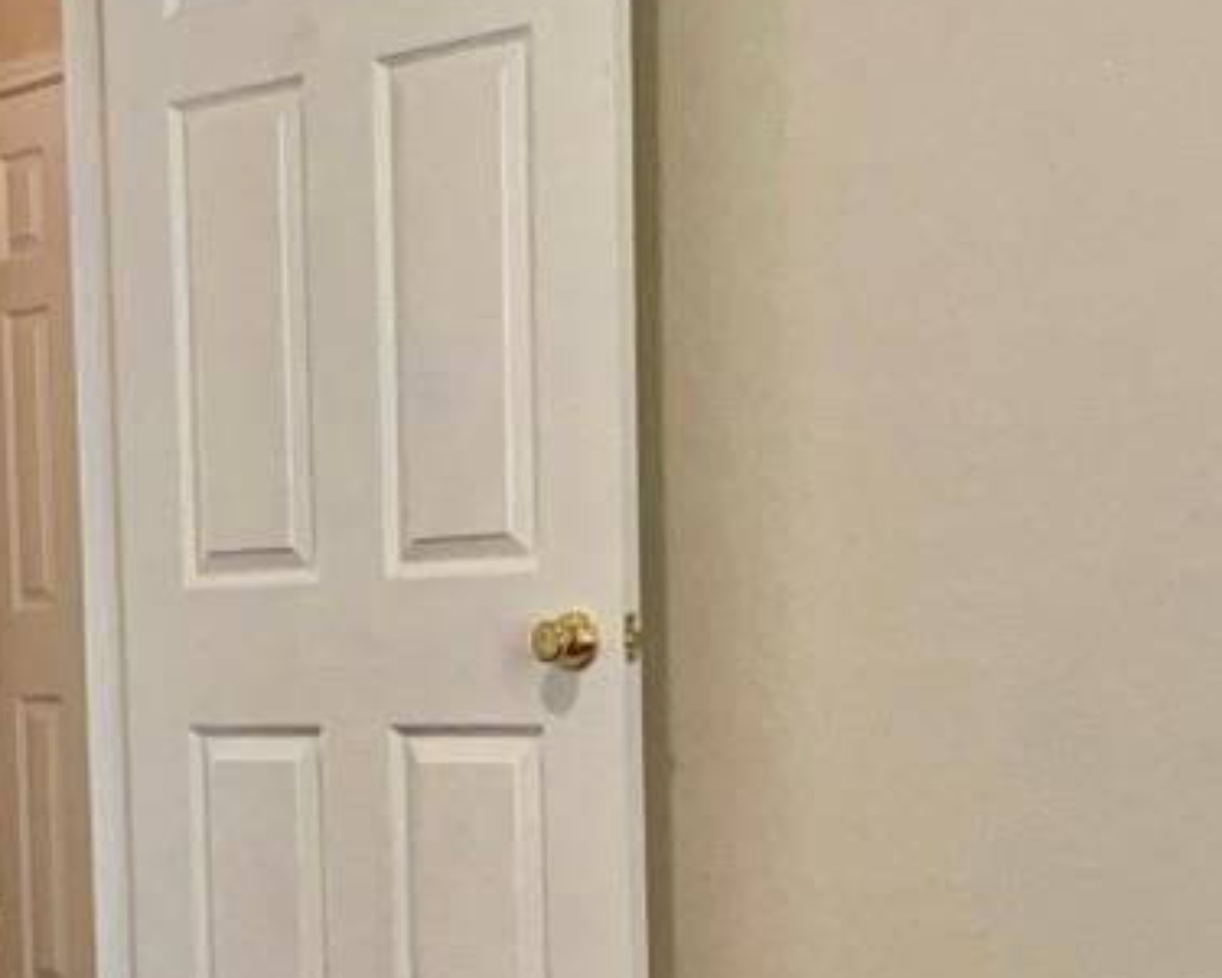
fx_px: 2604
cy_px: 789
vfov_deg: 21.0
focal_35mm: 72
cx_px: 137
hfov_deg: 25.6
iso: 200
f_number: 1.8
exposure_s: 1/100
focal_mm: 3
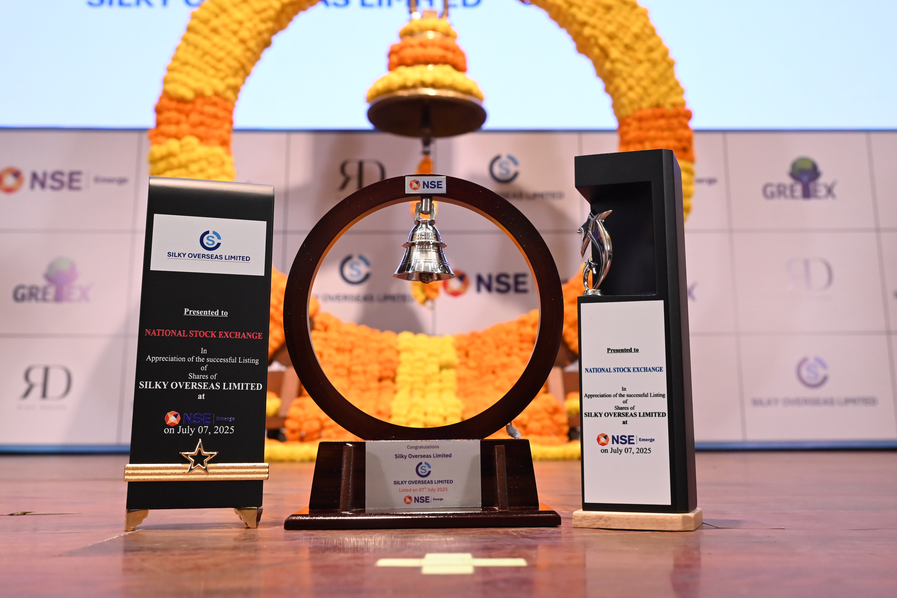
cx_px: 472
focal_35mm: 39
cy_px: 233
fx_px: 962
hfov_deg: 50.0
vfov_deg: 34.4
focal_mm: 31.5
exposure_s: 1/125
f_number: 5.6
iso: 2500
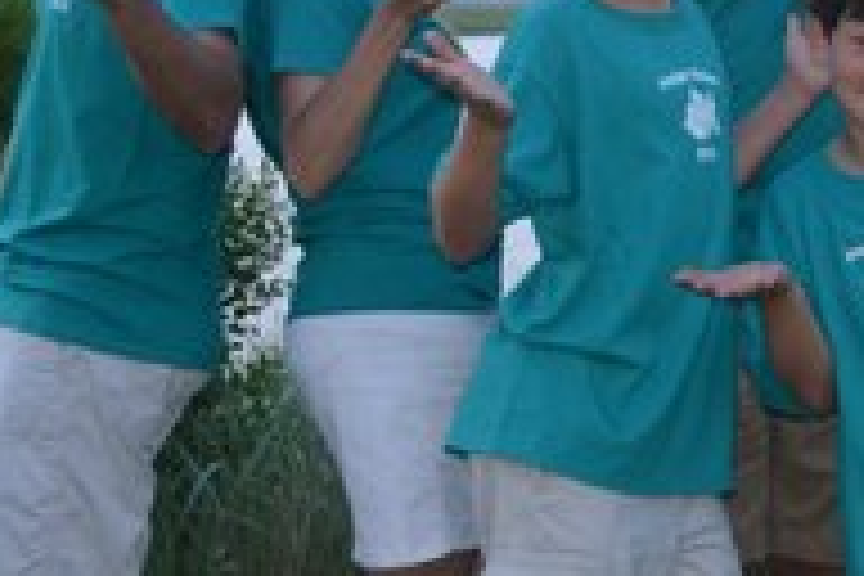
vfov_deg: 9.4
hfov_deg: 13.1
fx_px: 3504
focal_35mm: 146
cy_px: 153
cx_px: 1386
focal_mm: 26
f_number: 4.2
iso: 500
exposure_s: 1/60
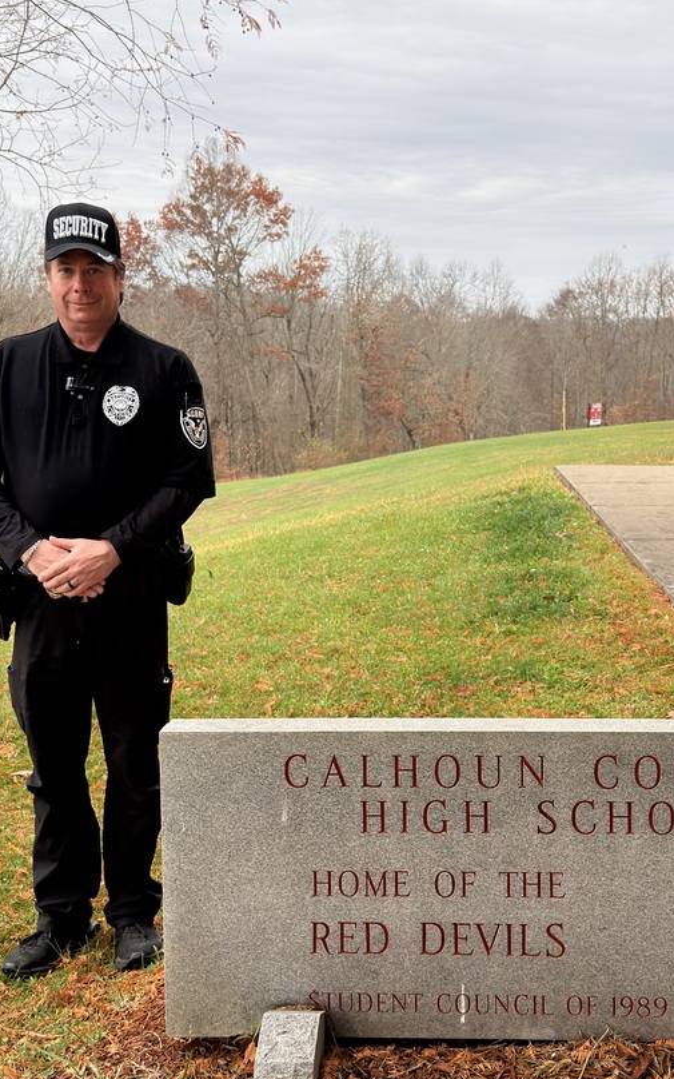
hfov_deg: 27.4
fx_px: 1381
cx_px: 400
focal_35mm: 47
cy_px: 574
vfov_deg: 42.6
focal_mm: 6.76
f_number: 1.78
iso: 80
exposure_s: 1/390
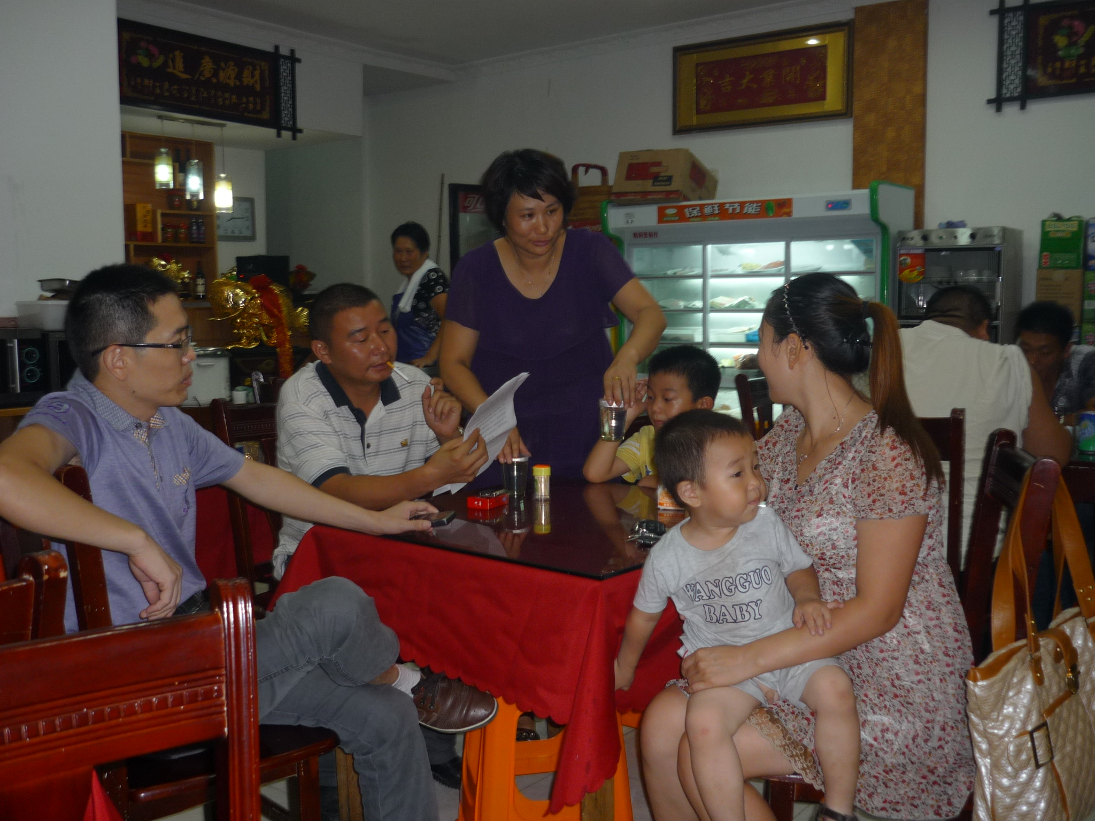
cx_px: 548
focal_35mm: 33
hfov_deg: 55.4
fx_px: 1044
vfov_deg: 42.9
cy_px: 410
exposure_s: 1/30
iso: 100
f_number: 2.8
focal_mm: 5.5
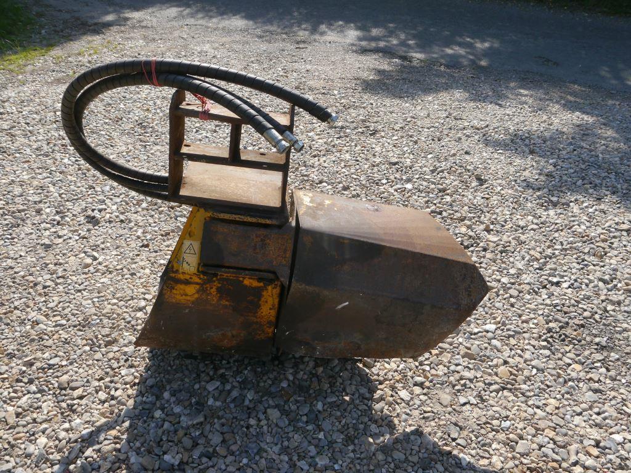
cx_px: 316
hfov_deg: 63.4
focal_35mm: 28
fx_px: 510
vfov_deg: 49.7
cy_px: 236
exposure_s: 1/320
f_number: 6.3
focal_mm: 14
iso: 160
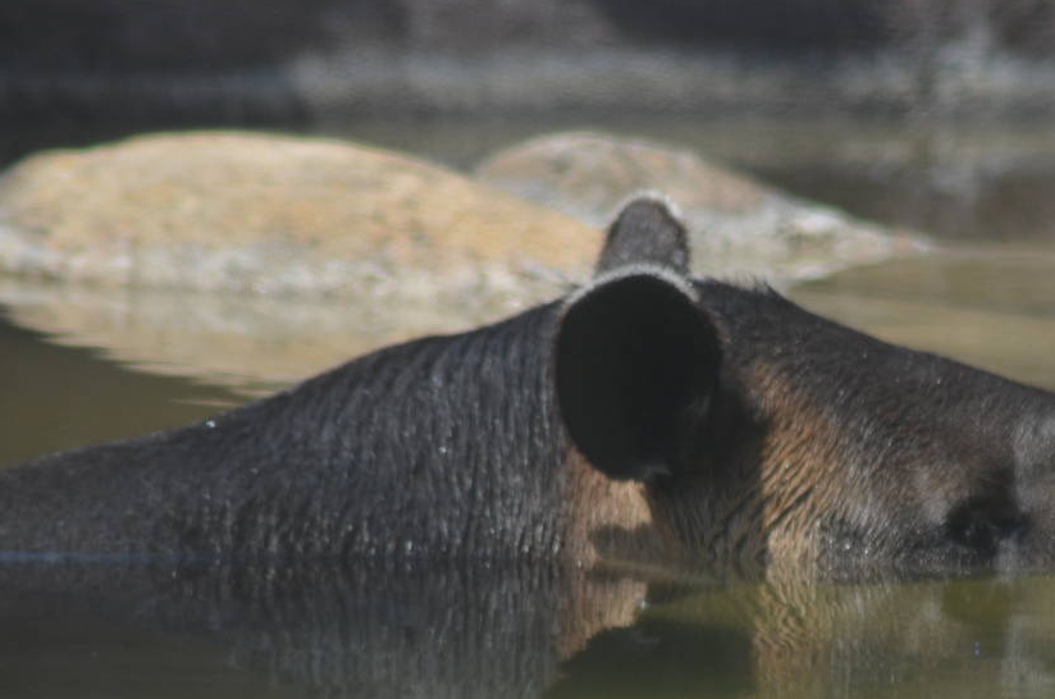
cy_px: 501
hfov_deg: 2.4
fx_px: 25563
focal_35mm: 874
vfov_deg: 1.6
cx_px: 817
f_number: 5.6
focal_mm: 300
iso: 400
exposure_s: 1/1250
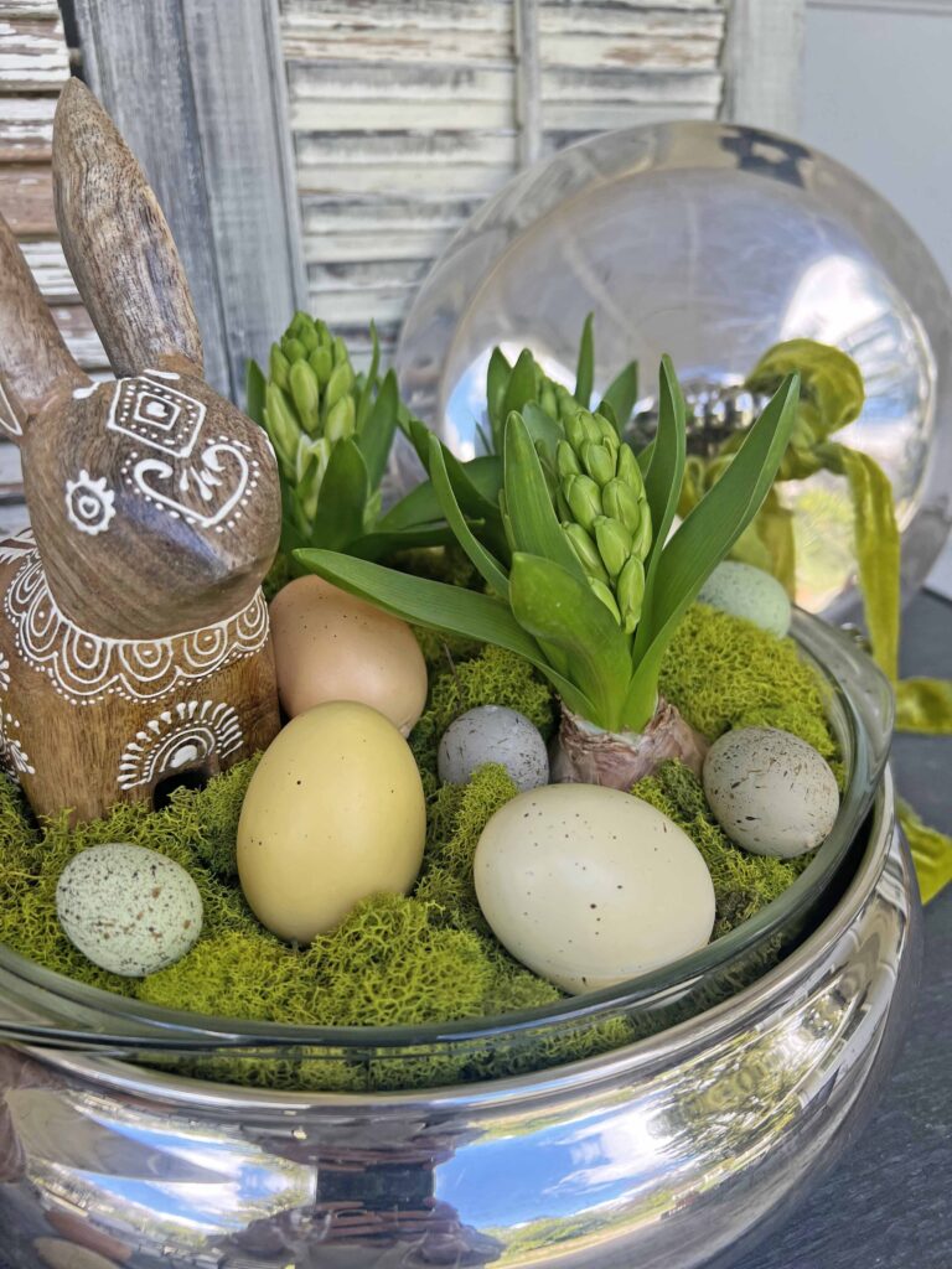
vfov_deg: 67.3
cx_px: 476
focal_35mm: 26
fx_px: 953
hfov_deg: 53.1
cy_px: 634
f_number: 1.5
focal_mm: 5.7
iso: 50
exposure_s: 1/346
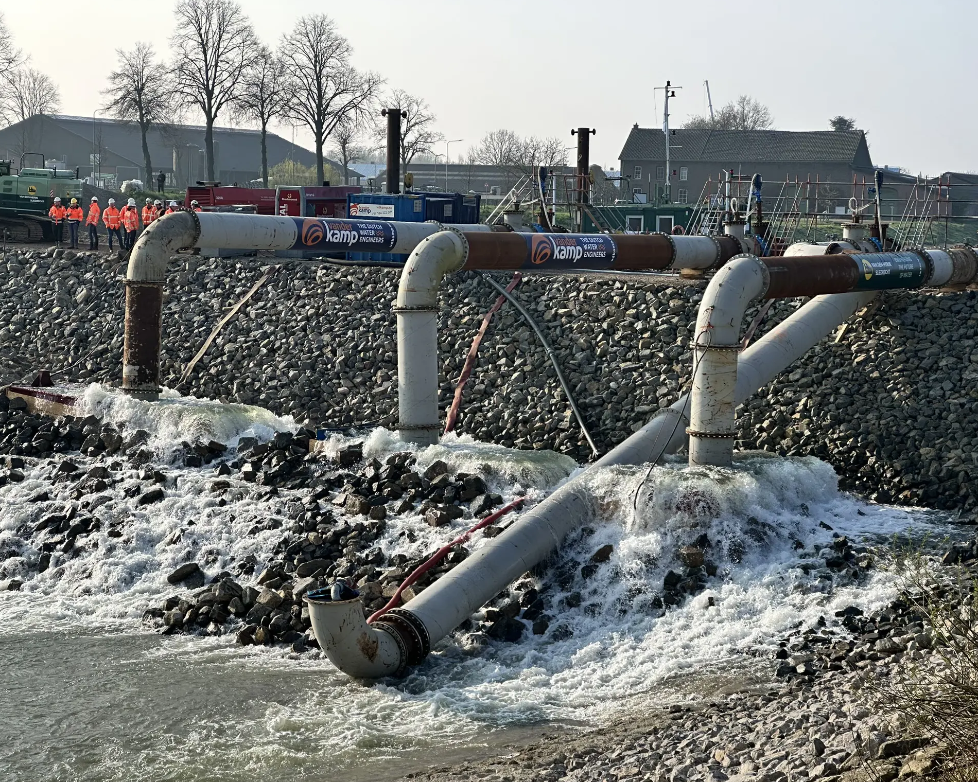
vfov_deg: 18.9
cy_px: 392
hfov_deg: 23.6
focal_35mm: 81
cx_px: 460
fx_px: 2345
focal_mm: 9
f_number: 2.8
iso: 32
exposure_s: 1/769
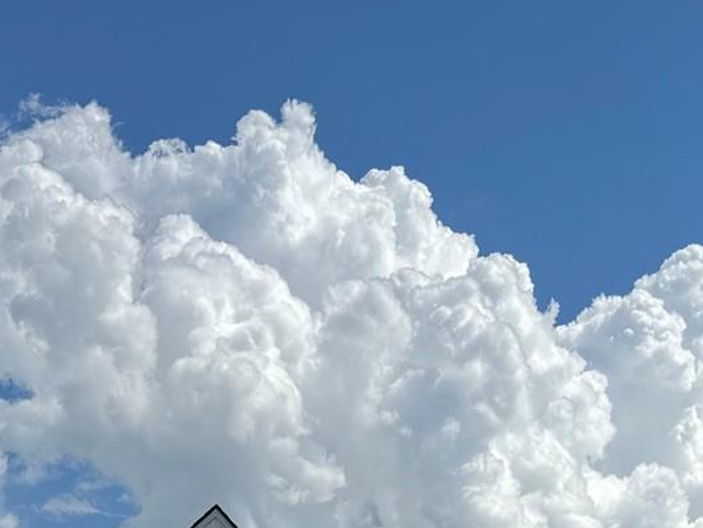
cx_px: 330
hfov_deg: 27.0
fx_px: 1463
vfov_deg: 18.6
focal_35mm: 72
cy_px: 737
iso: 80
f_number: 1.78
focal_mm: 6.76
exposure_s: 1/9009
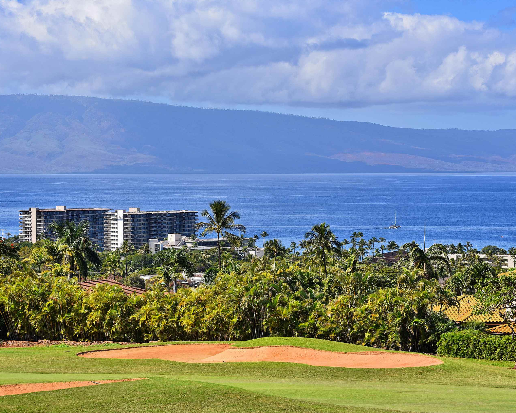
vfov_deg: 13.6
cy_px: 206
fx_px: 1726
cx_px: 237
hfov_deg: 17.0
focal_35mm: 113
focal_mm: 100
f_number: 11
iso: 100
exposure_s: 1/200
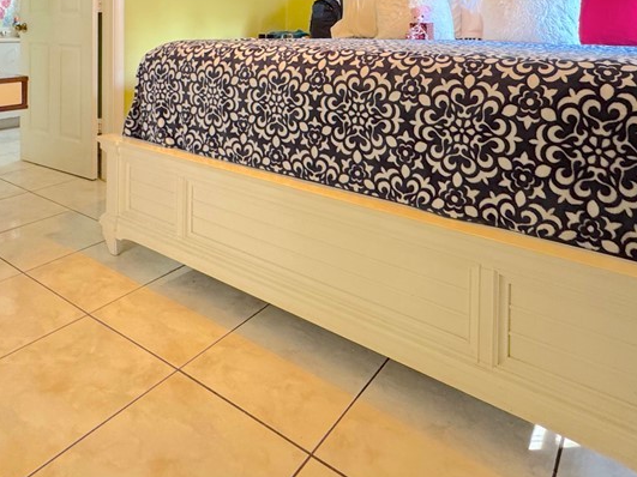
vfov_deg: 45.3
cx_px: 302
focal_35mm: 27
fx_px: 497
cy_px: 28
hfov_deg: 65.3
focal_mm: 2.22
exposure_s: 1/60
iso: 640
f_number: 2.2
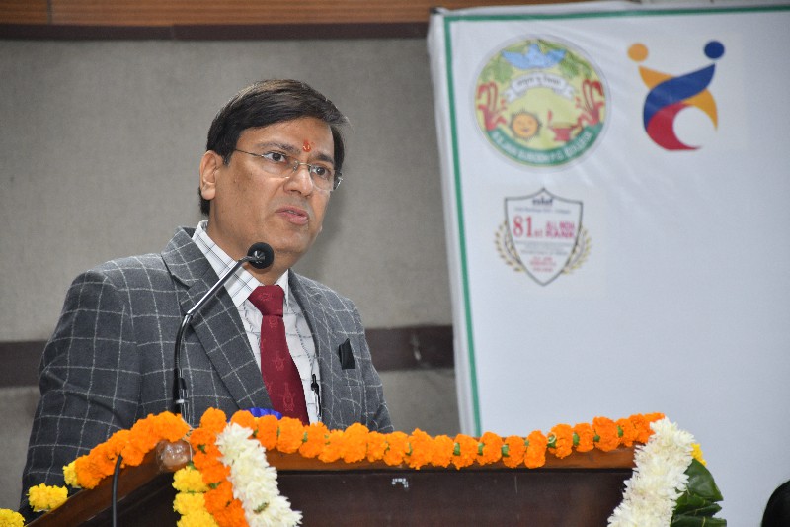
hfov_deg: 11.2
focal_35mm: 183
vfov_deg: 7.5
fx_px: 4015
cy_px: 264
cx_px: 395
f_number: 5.6
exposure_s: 1/125
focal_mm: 122
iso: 1250
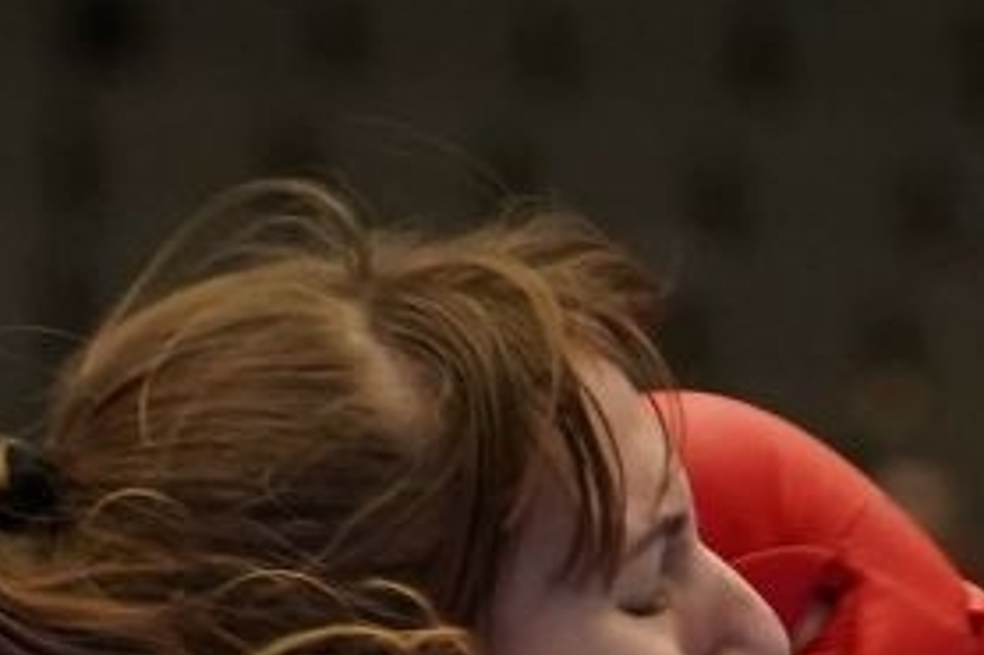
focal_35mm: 817
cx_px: 1586
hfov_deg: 2.5
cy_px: 1940
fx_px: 22317
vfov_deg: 1.7
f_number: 2.8
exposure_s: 1/1000
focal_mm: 84
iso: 2000
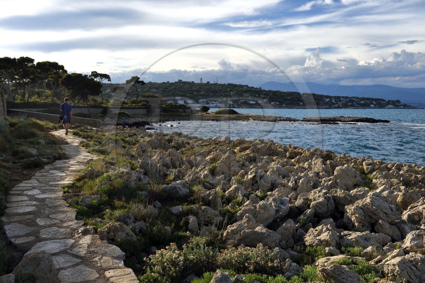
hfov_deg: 53.2
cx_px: 212
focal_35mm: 36
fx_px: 425
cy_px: 142
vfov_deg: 36.8
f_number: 13
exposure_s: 1/200
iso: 200
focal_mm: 36
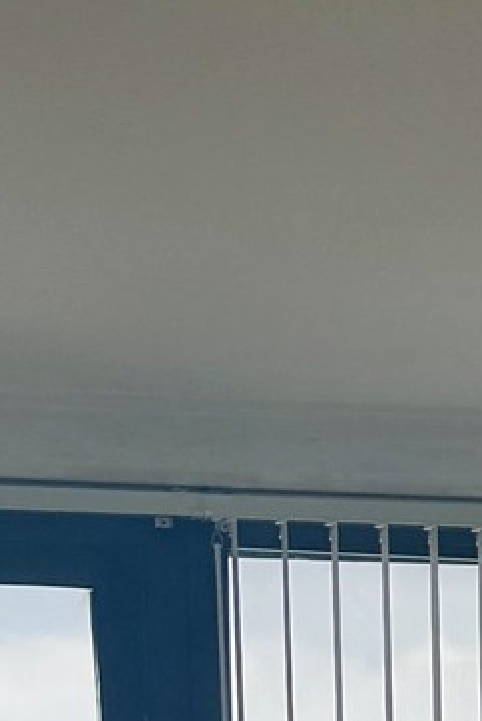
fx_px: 3207
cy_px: 2099
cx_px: 362
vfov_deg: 10.0
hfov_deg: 8.6
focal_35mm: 160
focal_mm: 6.76
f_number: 1.78
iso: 64
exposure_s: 1/122
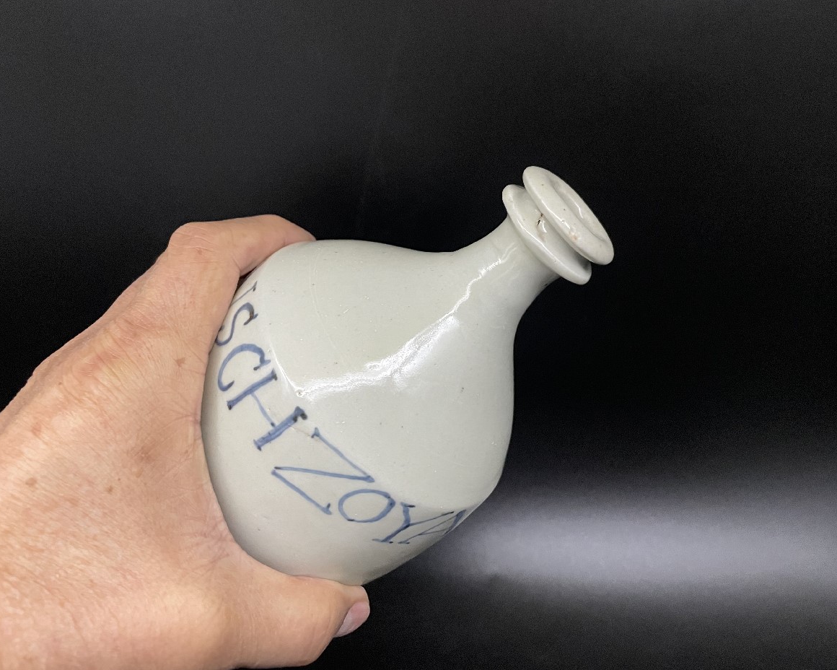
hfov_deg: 62.2
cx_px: 432
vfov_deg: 51.5
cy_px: 341
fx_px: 694
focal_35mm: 28
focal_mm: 4.2
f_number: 1.6
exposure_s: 1/58
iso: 500
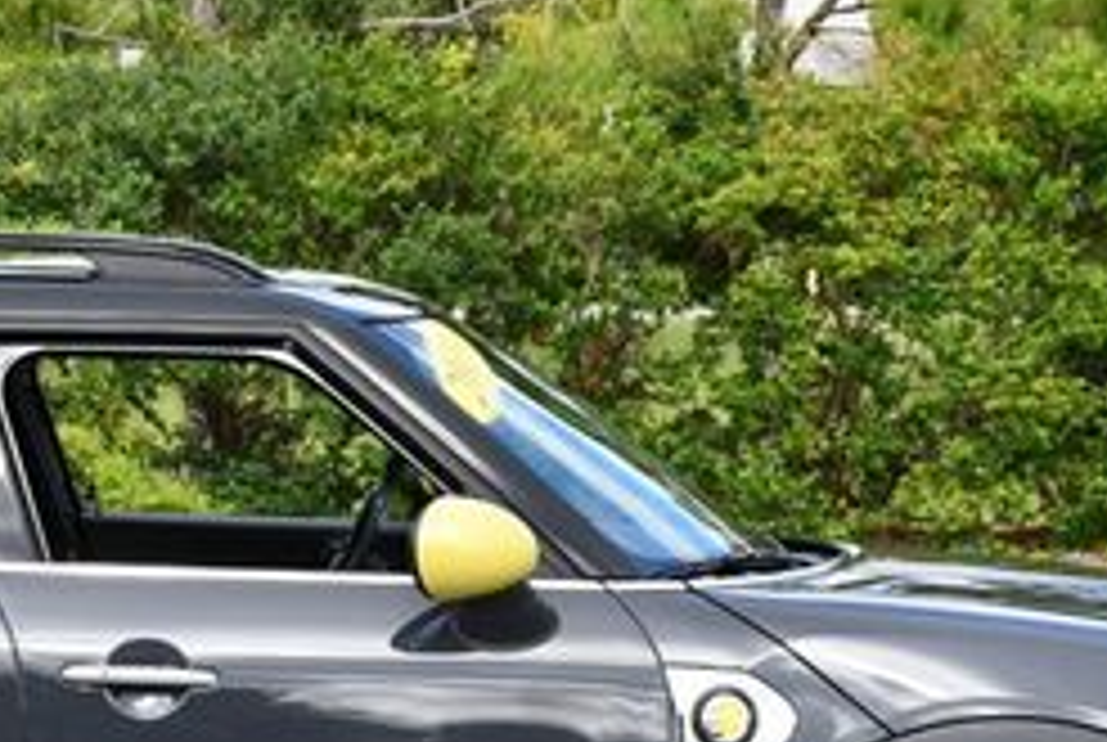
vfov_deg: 8.6
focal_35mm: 161
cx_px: 171
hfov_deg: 12.7
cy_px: 477
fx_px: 4960
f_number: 8
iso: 200
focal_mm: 31
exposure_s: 1/250
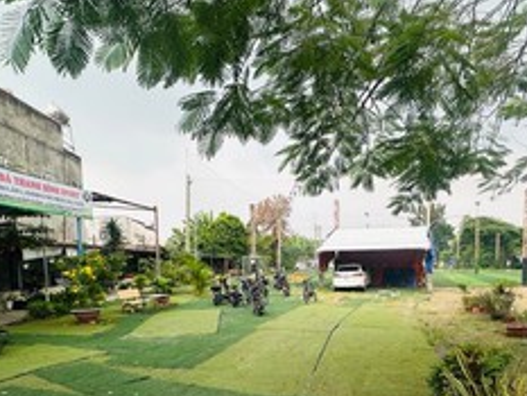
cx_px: 308
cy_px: 283
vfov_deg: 54.9
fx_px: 366
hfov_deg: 71.0
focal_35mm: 24
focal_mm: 2.22
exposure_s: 1/148
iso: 40
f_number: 2.2
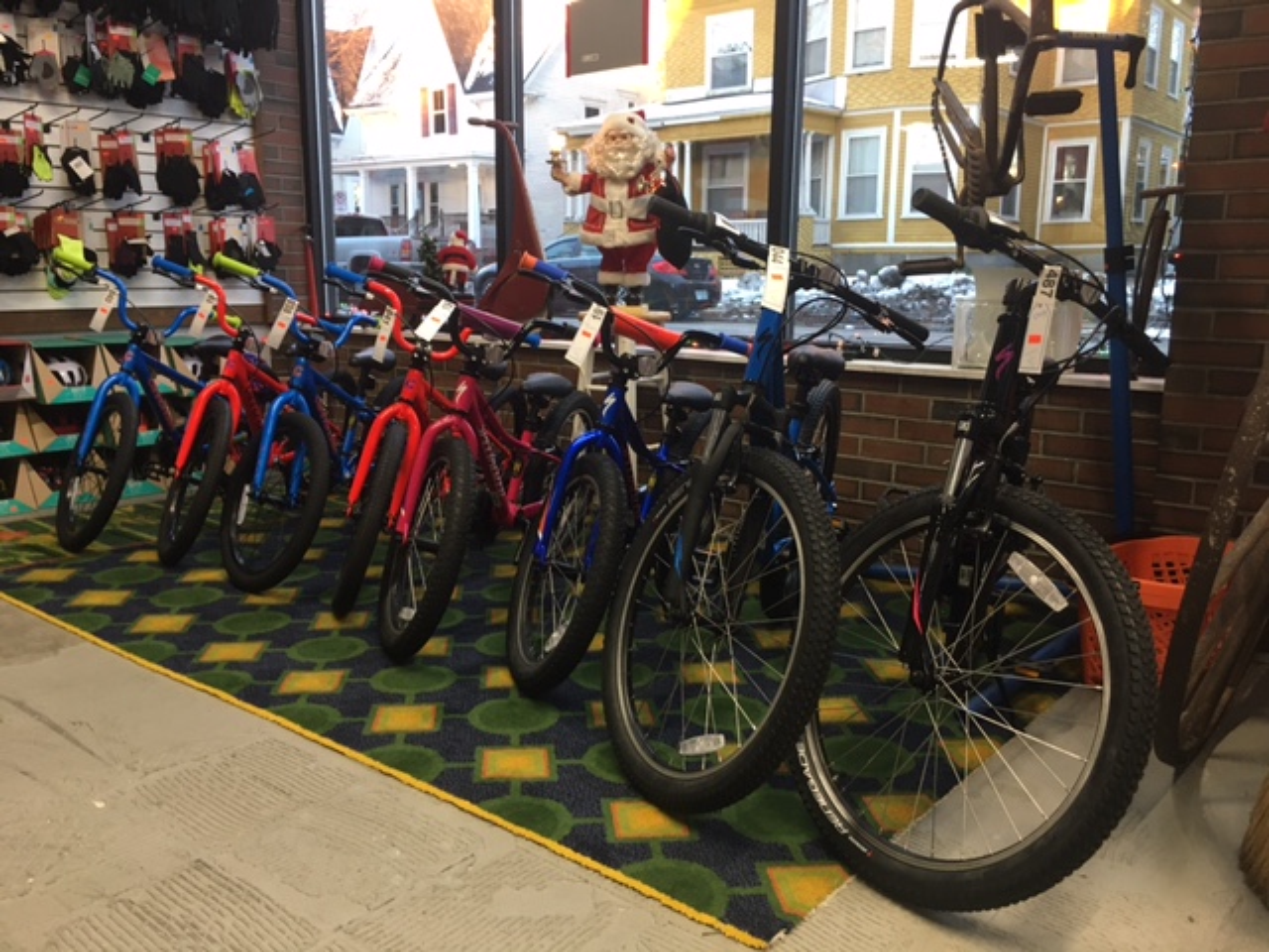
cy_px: 476
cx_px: 634
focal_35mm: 29
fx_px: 1063
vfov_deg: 48.2
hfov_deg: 61.7
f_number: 2.2
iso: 80
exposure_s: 1/30
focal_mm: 4.15
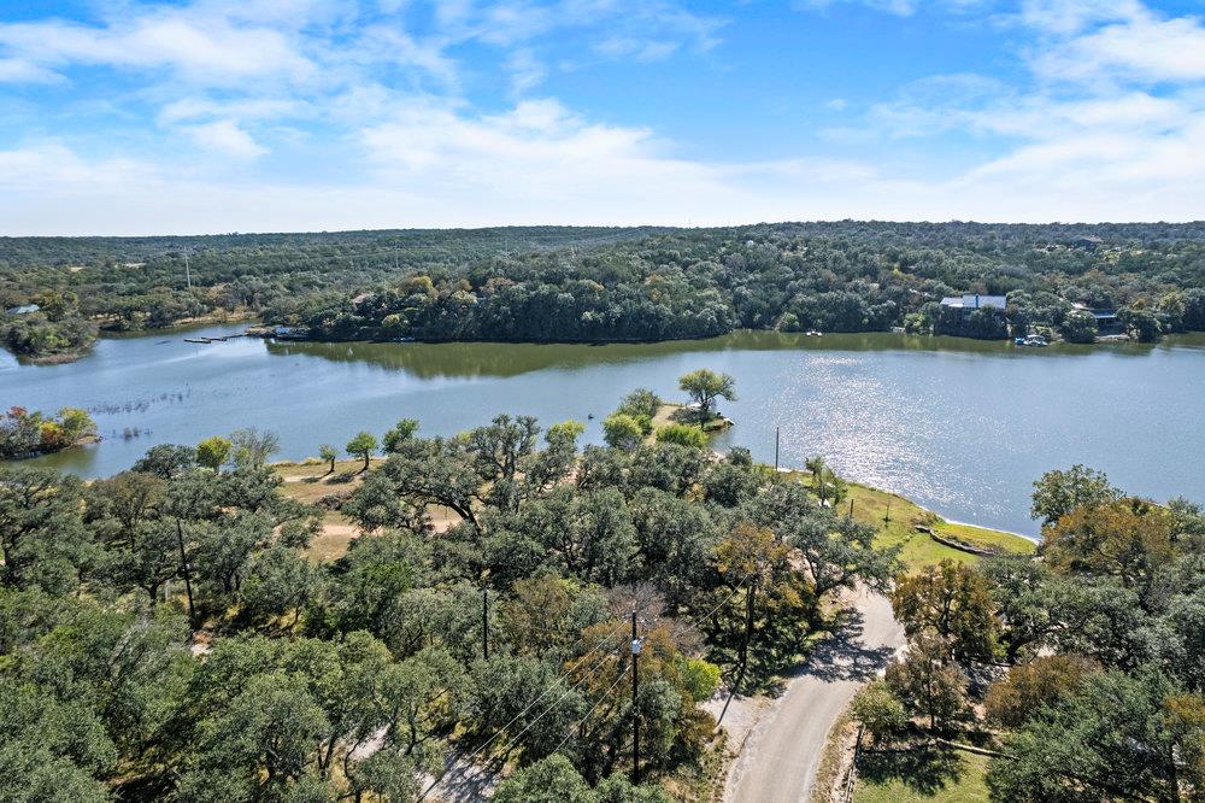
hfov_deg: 78.6
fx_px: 736
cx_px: 602
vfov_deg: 57.2
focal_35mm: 22
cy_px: 402
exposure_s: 1/1600
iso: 100
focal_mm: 8.38
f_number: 2.8
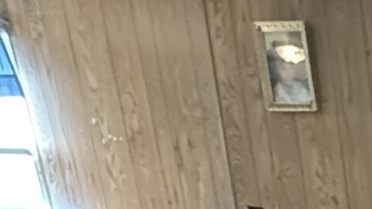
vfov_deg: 9.3
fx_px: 947
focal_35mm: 96
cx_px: 743
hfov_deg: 16.7
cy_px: 675
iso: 800
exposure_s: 1/60
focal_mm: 2.22
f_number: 2.2
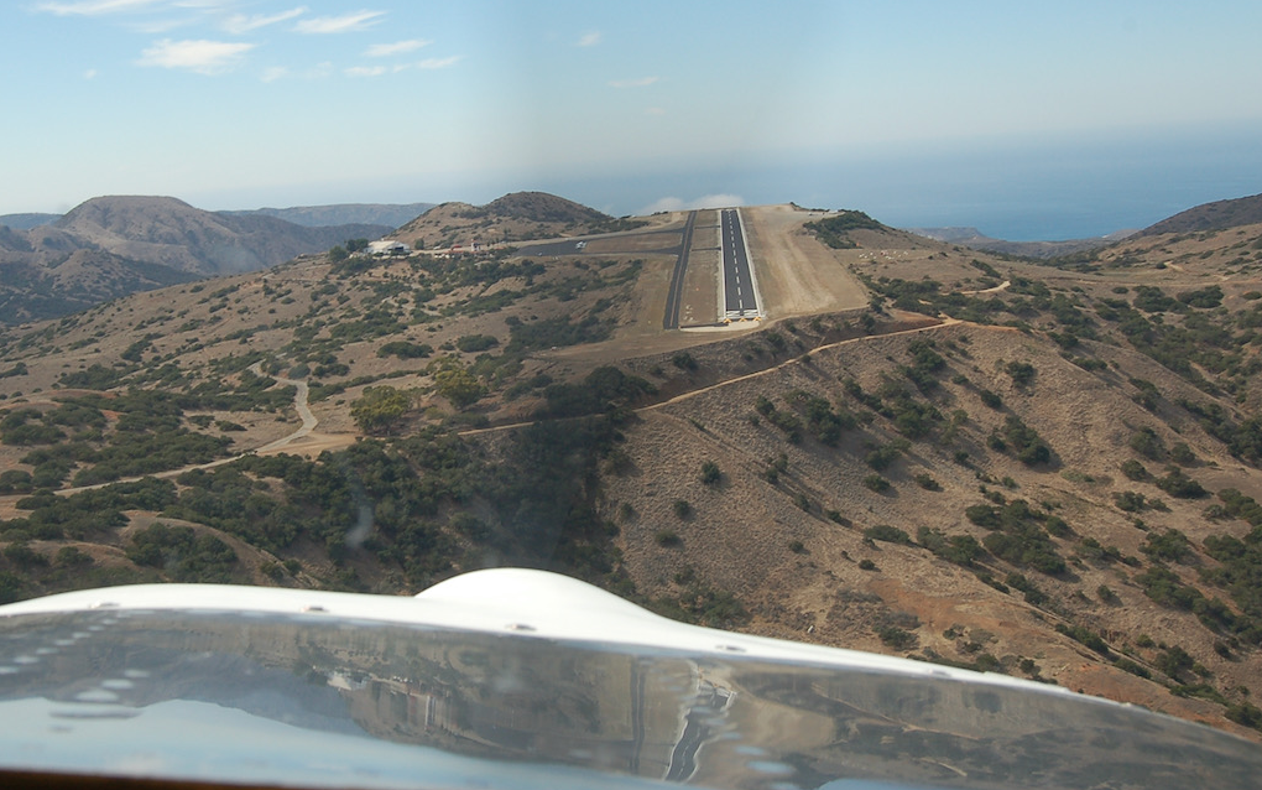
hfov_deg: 43.3
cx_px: 502
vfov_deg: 27.9
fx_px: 1582
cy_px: 274
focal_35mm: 46
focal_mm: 24
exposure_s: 1/250
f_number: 10
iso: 280
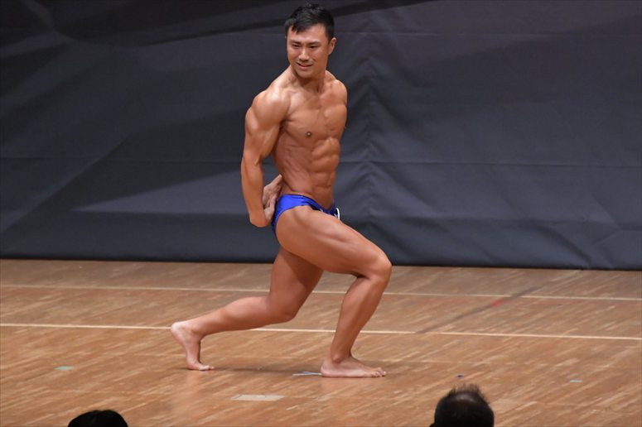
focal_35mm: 375
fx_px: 6684
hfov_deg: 5.5
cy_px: 214
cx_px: 321
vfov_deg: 3.7
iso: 6400
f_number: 5.6
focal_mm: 250
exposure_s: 1/400
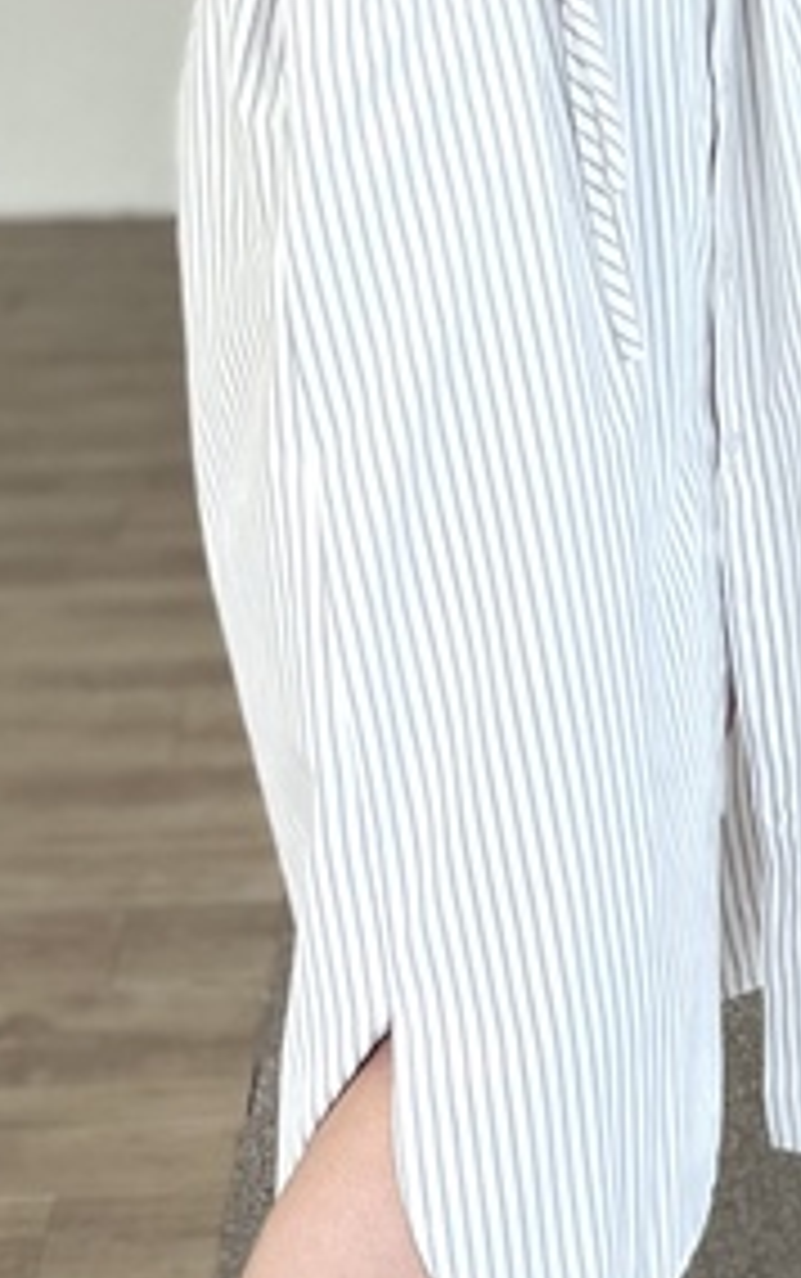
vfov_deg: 20.9
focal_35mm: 97
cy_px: 122
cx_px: 702
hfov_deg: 13.4
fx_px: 3381
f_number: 1.6
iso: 80
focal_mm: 5.1
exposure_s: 1/121
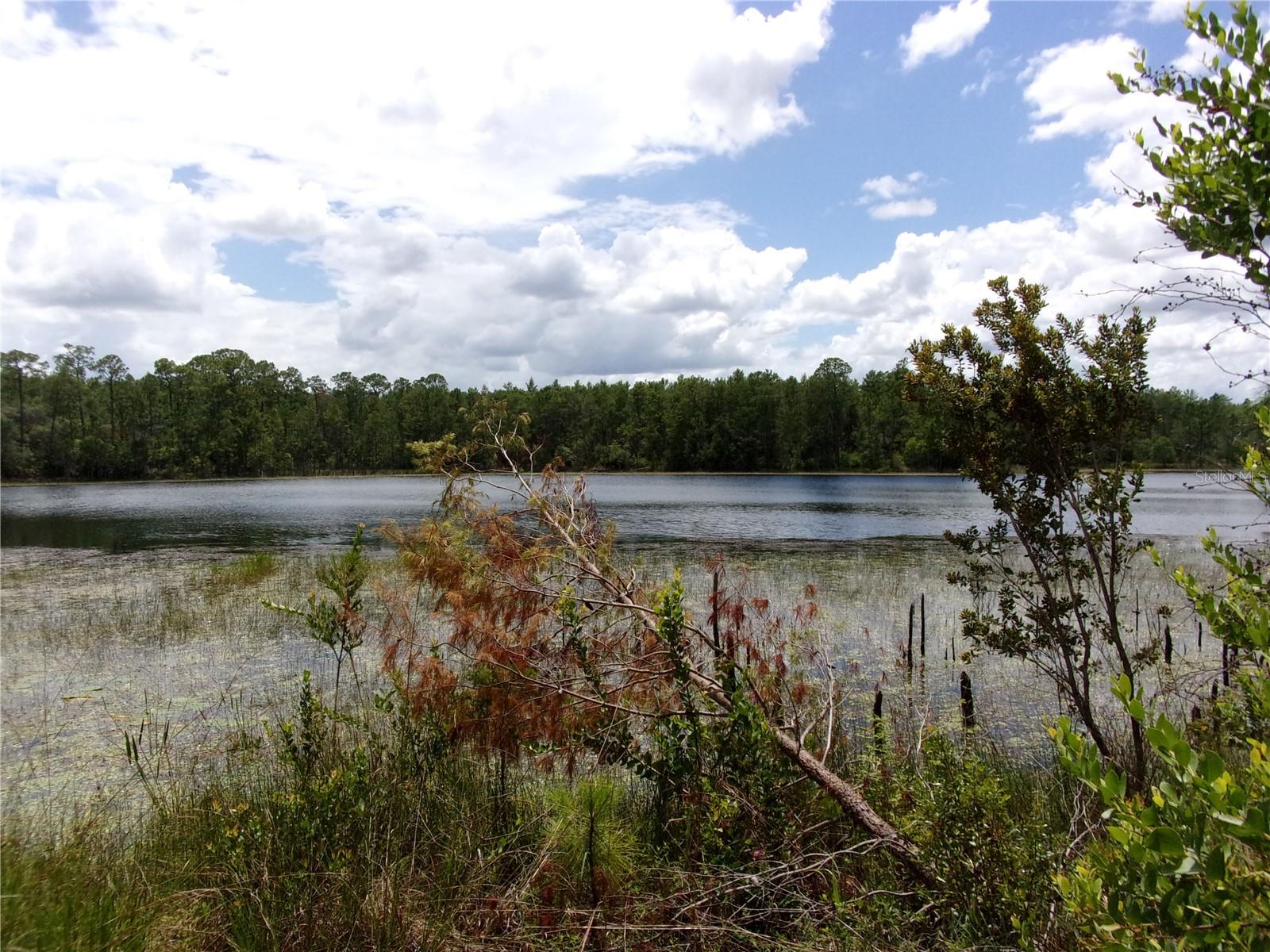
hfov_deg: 63.4
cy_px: 476
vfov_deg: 49.7
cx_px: 635
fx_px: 1027
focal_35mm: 28
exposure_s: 1/340
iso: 200
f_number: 10.8
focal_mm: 5.1
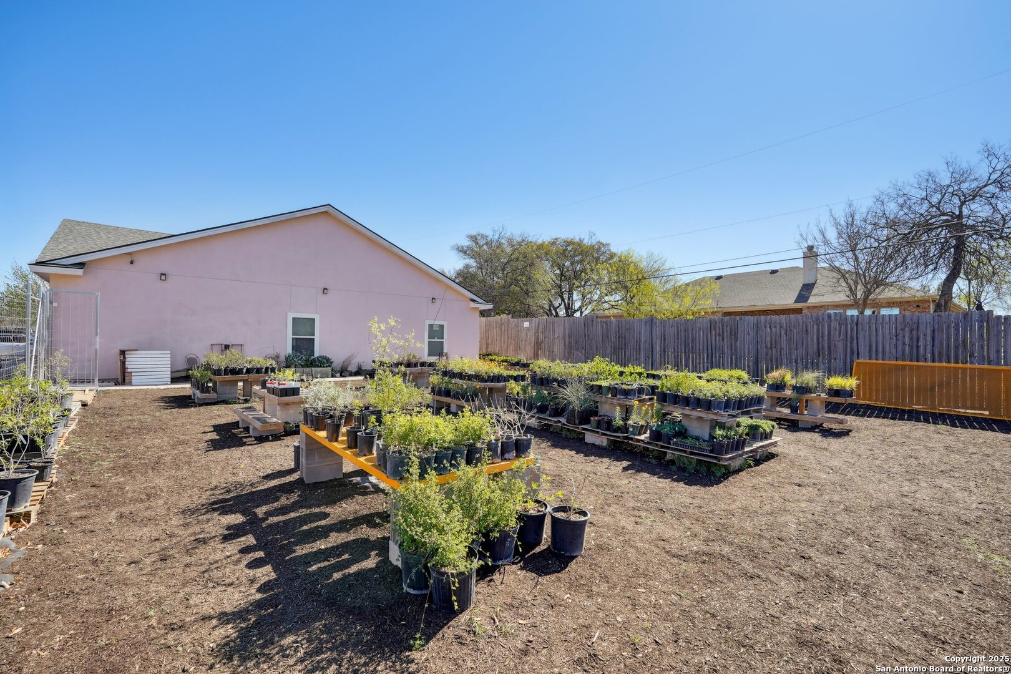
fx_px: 463
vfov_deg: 72.1
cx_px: 506
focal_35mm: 16
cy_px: 337
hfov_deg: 95.0
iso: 100
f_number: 8
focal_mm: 16.5
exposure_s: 1/250
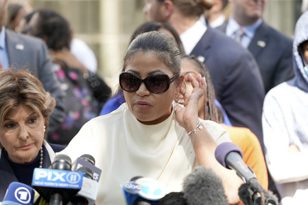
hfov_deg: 11.0
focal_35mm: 187
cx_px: 154
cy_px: 102
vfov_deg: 7.4
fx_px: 1601
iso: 1600
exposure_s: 1/1000
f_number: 5.6
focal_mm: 187
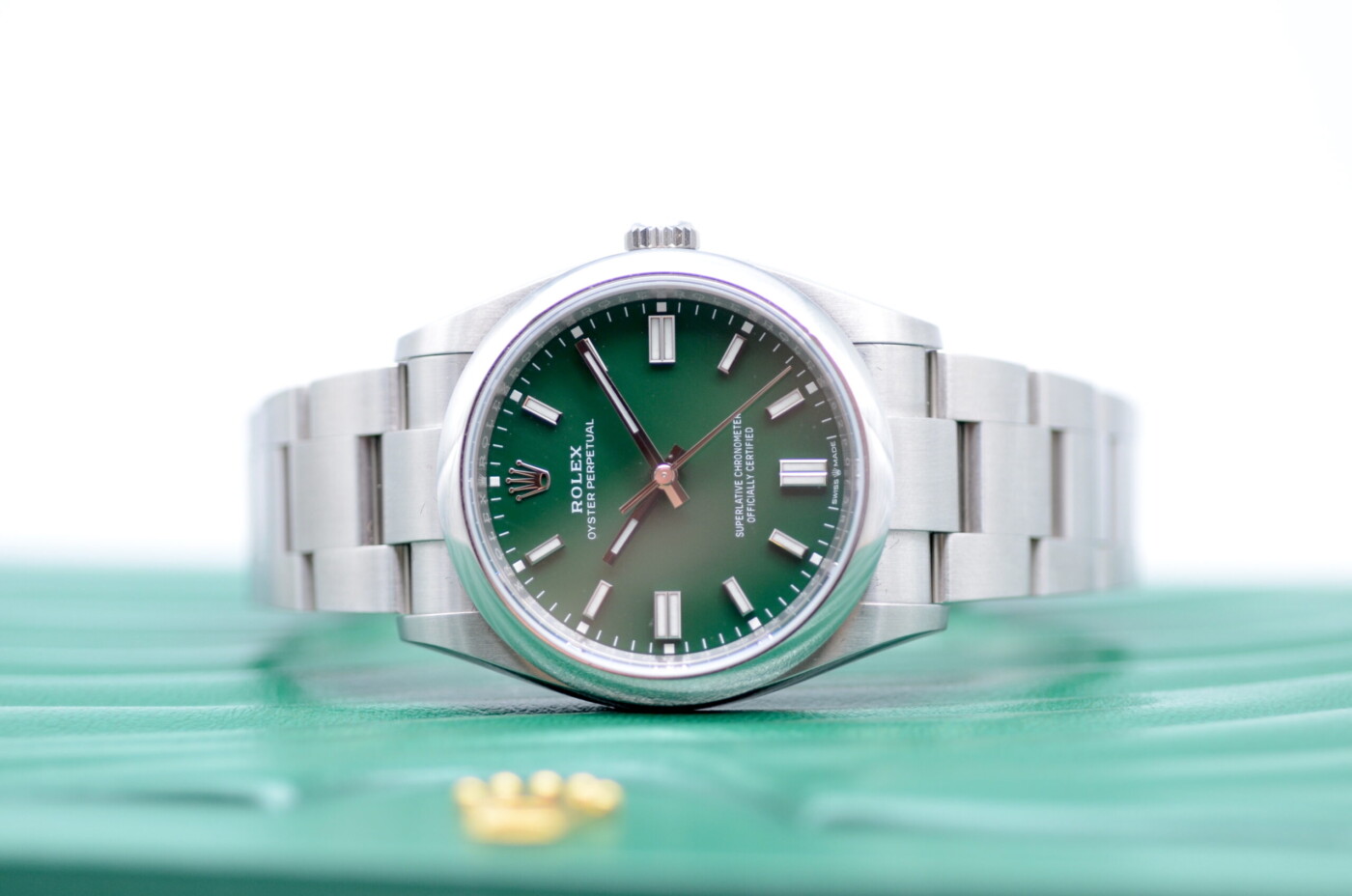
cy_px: 448
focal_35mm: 90
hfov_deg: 22.7
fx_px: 3374
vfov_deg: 15.1
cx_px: 676
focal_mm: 60
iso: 500
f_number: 3.2
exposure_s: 1/125
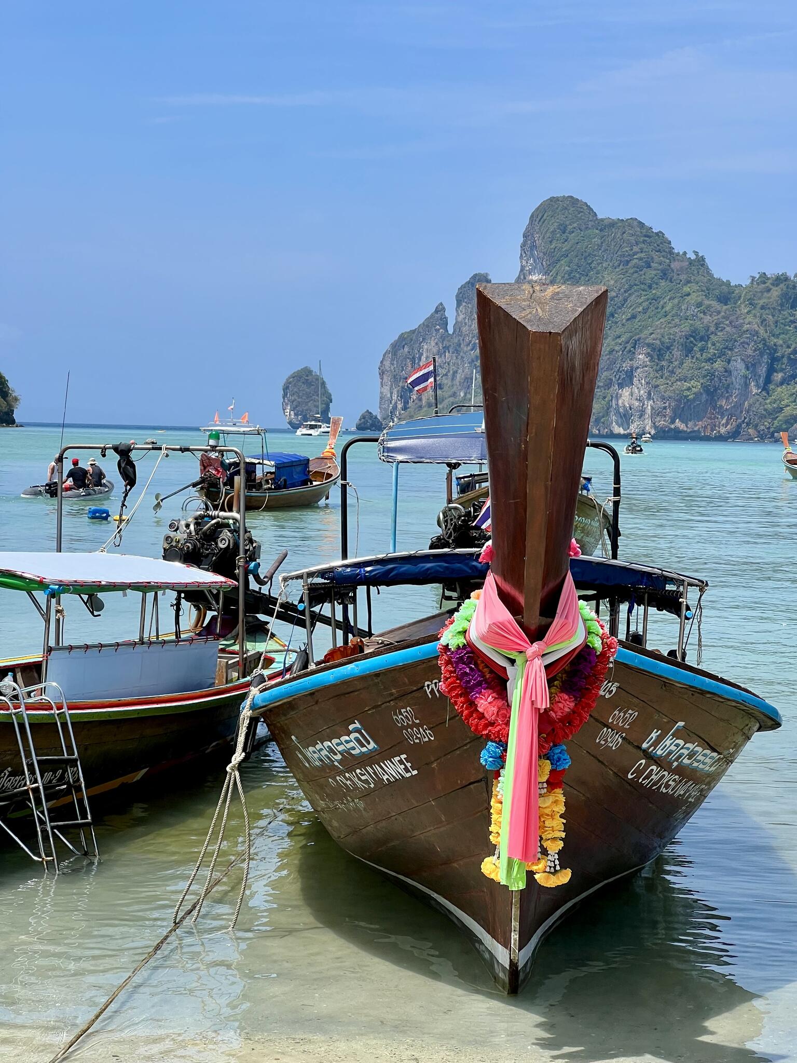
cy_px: 532
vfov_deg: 25.3
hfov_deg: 19.1
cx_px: 398
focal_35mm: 77
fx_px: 2364
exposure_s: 1/927
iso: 32
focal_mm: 9
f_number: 2.8
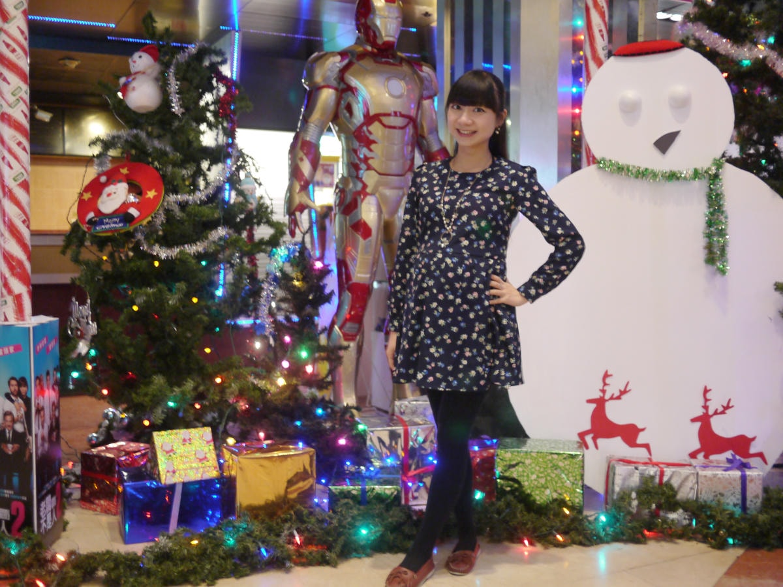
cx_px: 392
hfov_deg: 46.8
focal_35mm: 40
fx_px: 905
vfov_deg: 36.0
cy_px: 294
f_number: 1.7
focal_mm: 20
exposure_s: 1/13
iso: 400
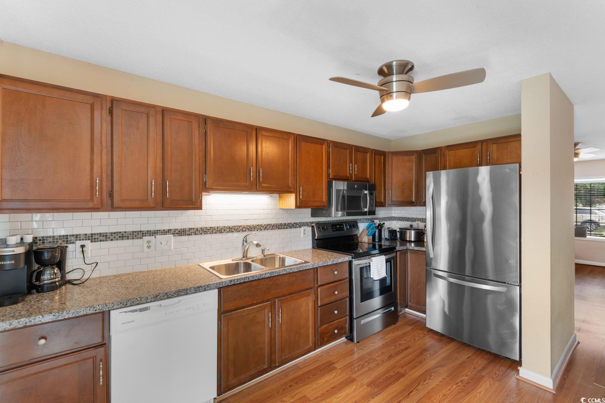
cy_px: 202
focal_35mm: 15
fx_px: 252
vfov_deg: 77.3
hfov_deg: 100.4
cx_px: 302
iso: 100
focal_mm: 10
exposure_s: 1/3
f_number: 4.5
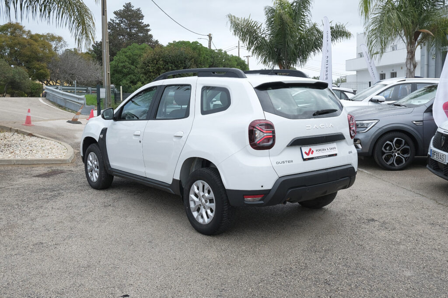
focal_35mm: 33
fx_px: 411
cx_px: 224
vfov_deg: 39.9
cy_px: 149
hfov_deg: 57.2
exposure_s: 1/80
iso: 160
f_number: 9
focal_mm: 22.1
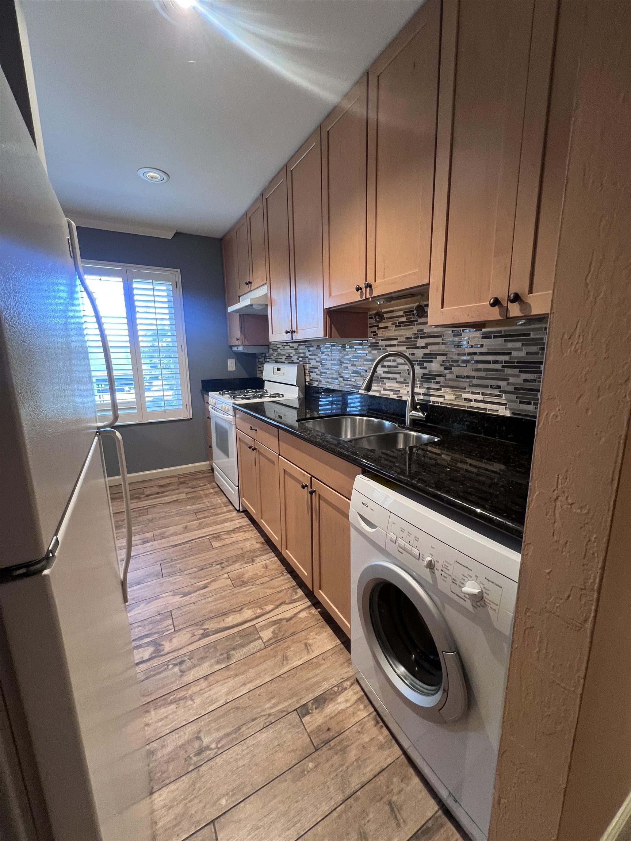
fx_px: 316
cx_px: 316
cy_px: 420
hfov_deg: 89.9
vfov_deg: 106.2
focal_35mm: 13
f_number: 1.8
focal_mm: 1.57
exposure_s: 1/60
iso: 250
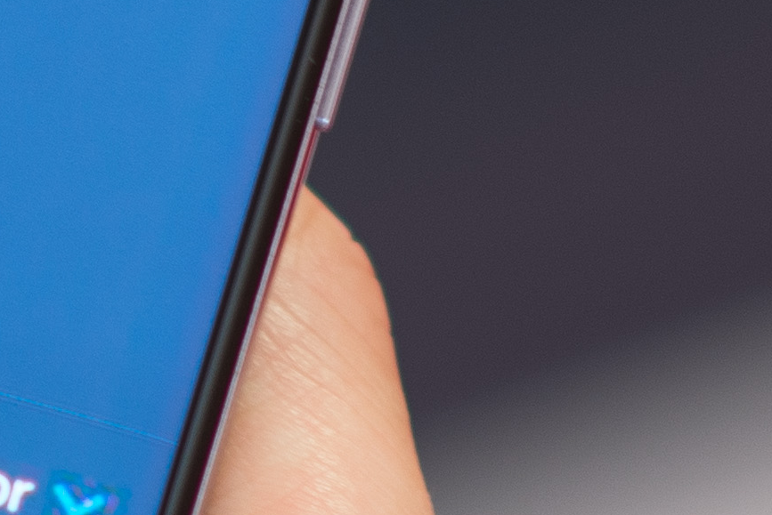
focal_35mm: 590
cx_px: -315
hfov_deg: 3.5
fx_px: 12658
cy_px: 207
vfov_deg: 2.3
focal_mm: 85
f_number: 1.8
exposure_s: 1/125
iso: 100
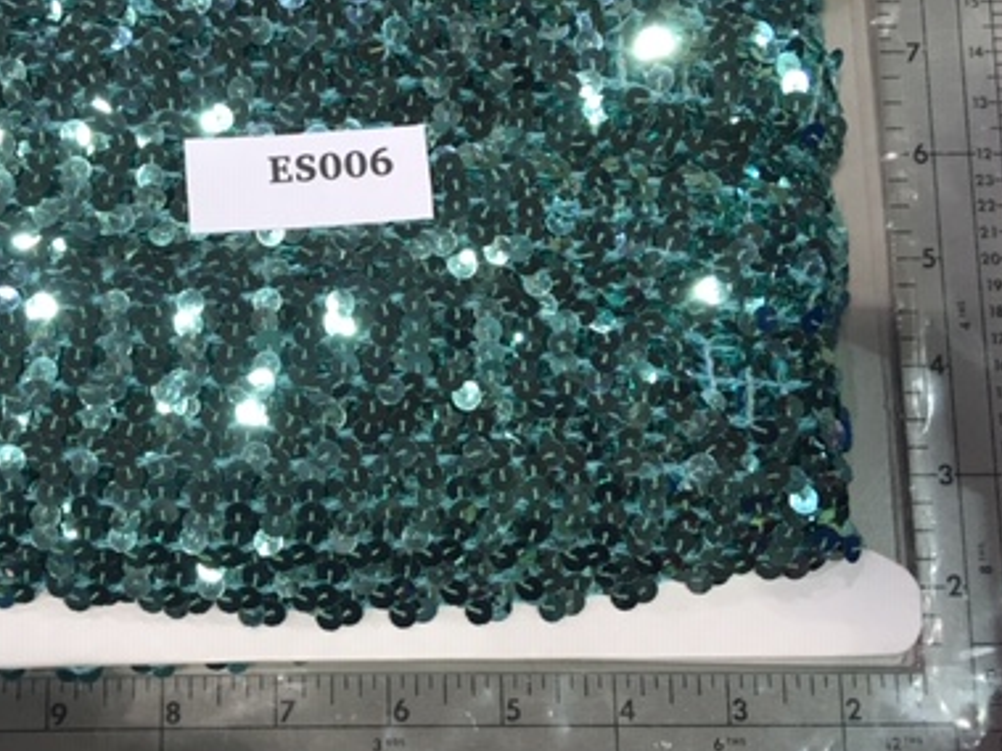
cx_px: 309
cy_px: 315
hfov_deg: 38.3
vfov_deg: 29.6
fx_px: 1418
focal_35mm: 49
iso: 32
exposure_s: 1/30
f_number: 2.2
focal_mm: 4.15
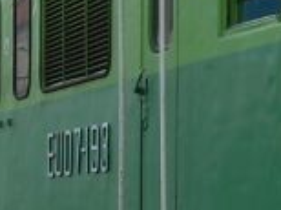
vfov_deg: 7.4
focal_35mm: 198
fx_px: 1605
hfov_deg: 10.0
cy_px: 232
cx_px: 86
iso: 50
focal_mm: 6.3
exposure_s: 1/177
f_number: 4.6
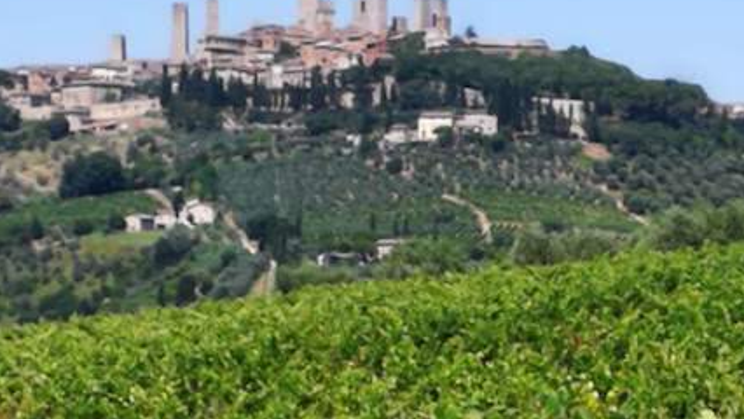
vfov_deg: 5.8
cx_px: 410
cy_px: 537
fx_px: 4085
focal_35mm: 207
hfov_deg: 10.4
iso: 50
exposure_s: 1/1111
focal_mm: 3.95
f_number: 4
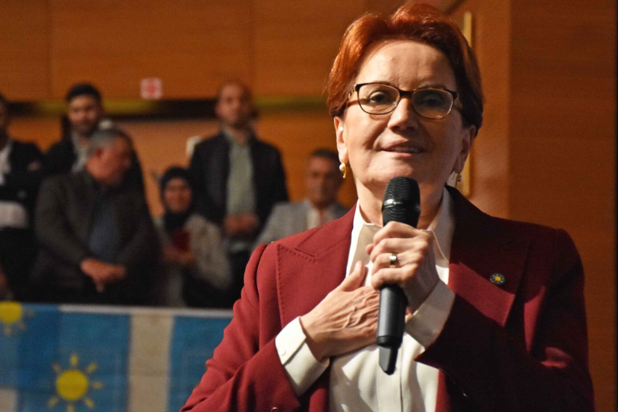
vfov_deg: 6.1
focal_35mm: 226
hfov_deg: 9.1
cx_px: 343
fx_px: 3880
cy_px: 209
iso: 2500
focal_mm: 100
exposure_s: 1/100
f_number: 5.6
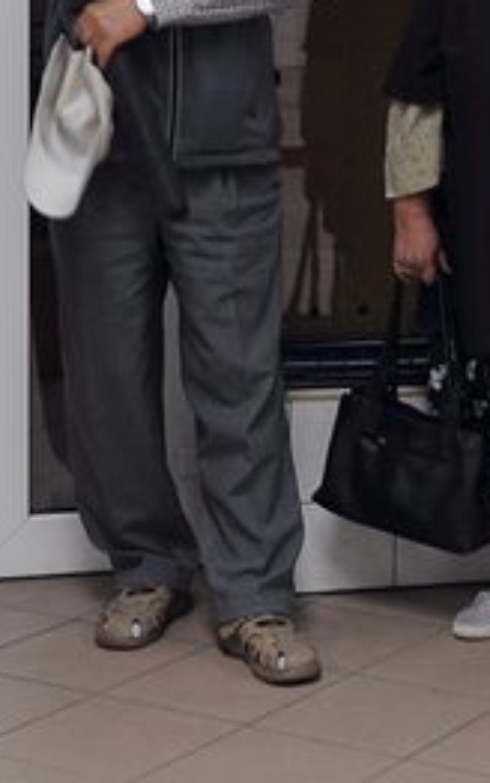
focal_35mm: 119
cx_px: 795
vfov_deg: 17.4
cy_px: 169
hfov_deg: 10.5
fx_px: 2540
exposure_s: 1/80
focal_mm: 24
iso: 500
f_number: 5.6
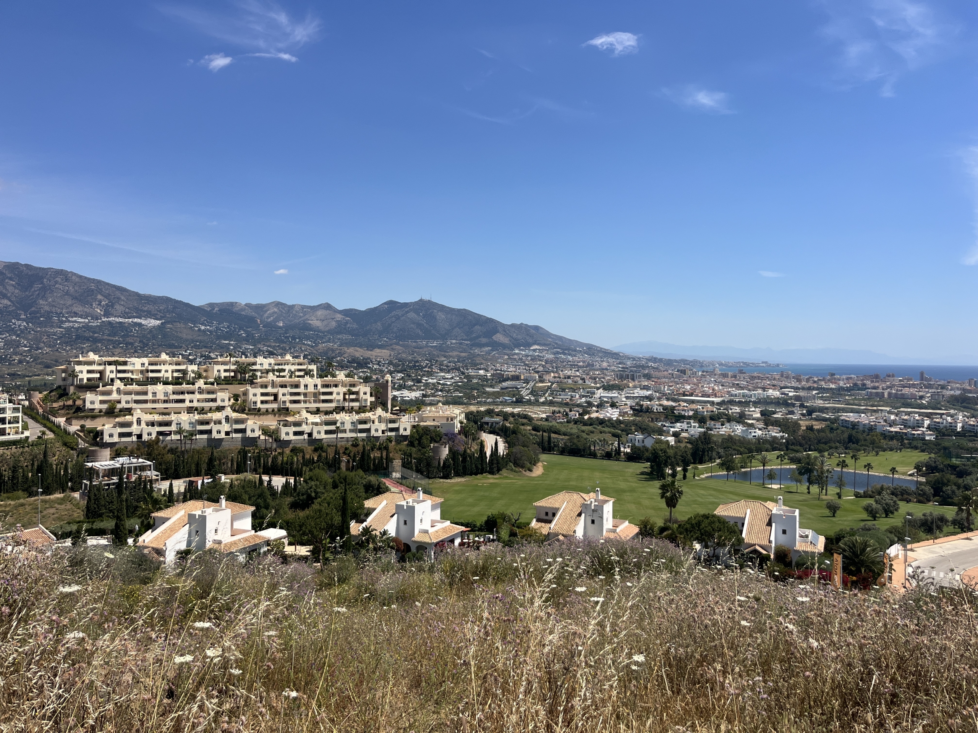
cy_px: 366
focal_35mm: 26
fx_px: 735
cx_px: 489
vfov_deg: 53.1
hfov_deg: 67.3
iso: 50
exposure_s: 1/4854
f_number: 1.6
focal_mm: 5.1
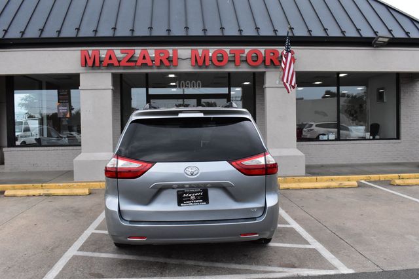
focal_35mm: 33
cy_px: 140
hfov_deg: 57.2
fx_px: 384
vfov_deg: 39.9
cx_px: 210
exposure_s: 1/800
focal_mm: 22
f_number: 13
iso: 2500
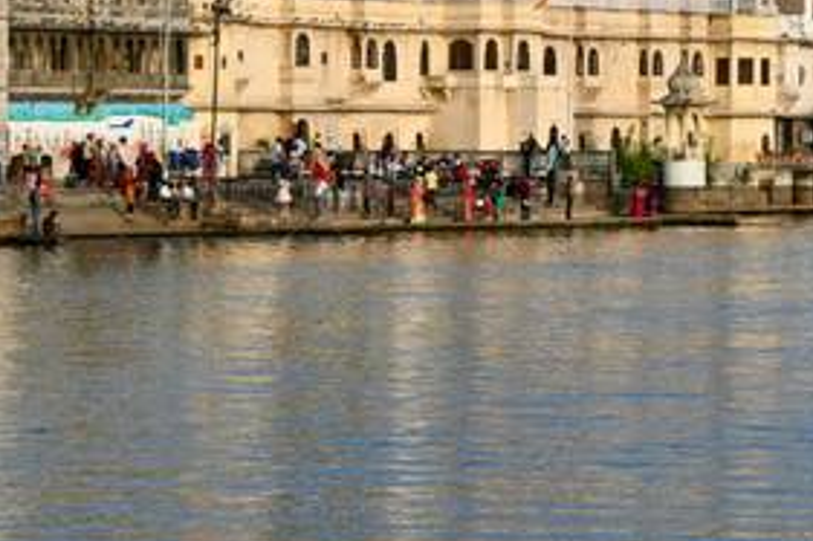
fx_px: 4333
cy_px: -69
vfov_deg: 7.1
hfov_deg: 10.7
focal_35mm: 192
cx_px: 712
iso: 100
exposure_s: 1/320
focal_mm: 50
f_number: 6.3
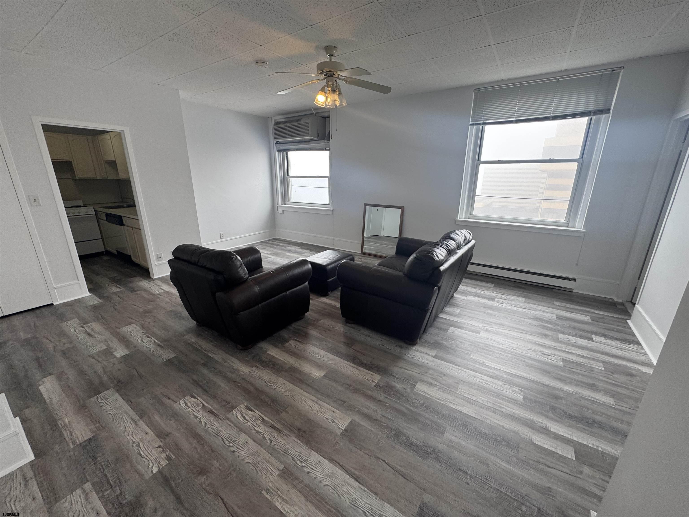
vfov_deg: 85.7
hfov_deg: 102.1
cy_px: 258
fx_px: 279
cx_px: 344
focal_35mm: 14
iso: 80
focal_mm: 2.22
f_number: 2.2
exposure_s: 1/99
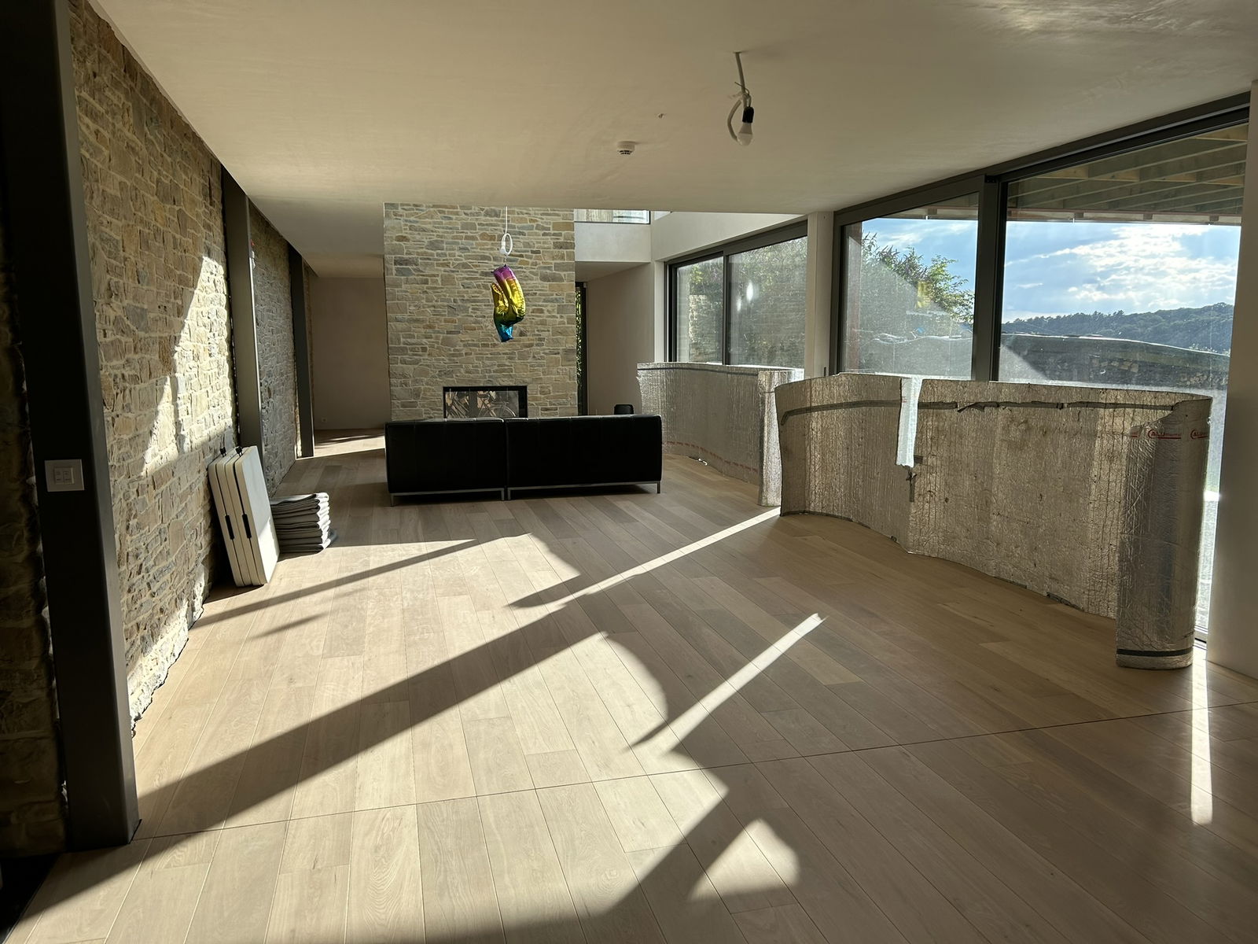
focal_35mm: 26
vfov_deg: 53.1
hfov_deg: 67.3
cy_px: 472
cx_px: 629
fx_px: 945
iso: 50
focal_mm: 5.7
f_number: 1.5
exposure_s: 1/894
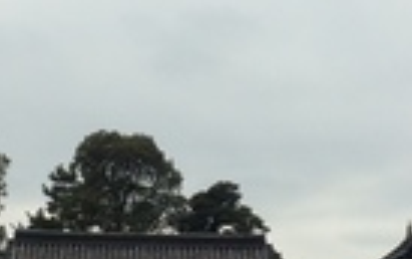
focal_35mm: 112
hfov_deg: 18.6
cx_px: 217
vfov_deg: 11.7
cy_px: 140
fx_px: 1259
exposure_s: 1/2160
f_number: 2.2
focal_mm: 4.15
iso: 32
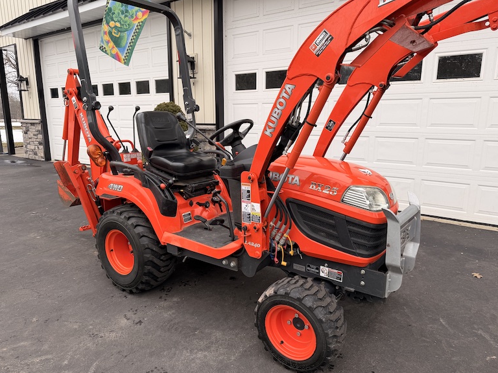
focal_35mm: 25
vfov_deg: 54.9
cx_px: 246
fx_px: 360
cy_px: 193
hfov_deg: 69.4
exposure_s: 1/391
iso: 80
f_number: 1.78
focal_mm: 6.76
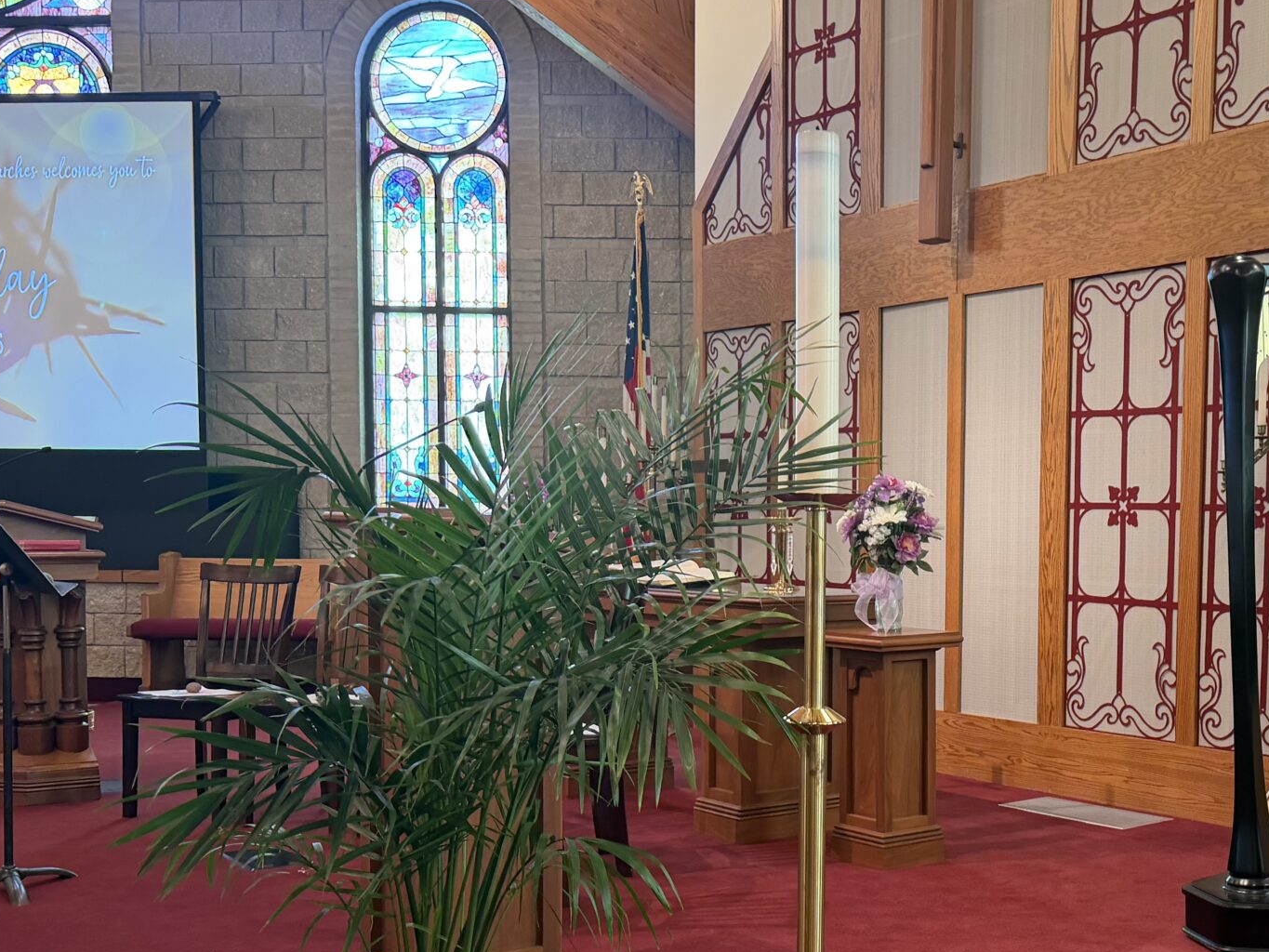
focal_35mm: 45
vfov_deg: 32.0
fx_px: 1650
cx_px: 908
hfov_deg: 41.2
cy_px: 606
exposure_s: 1/60
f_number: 1.78
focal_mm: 6.76
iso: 200
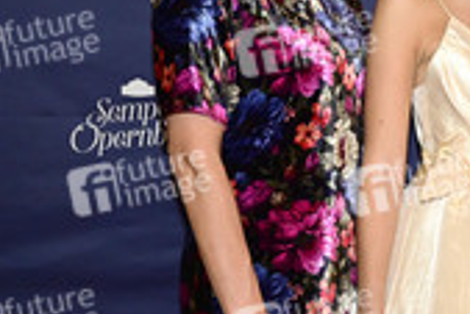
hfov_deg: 16.1
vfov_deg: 11.4
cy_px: 114
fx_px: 1568
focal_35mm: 120
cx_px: 622
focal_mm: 45
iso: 2000
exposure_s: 1/200
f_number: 3.2
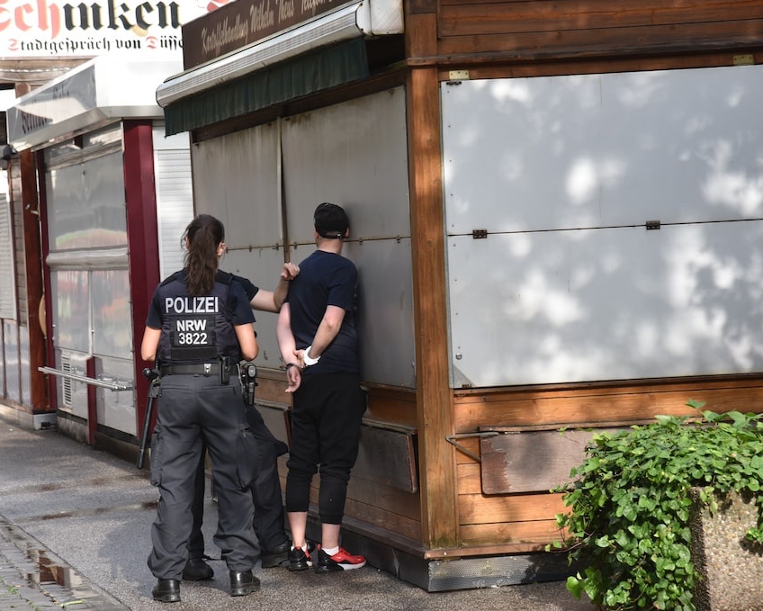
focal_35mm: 136
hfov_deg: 14.2
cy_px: 307
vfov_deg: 11.4
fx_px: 3072
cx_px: 313
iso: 400
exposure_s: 1/250
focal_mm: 120
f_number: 8
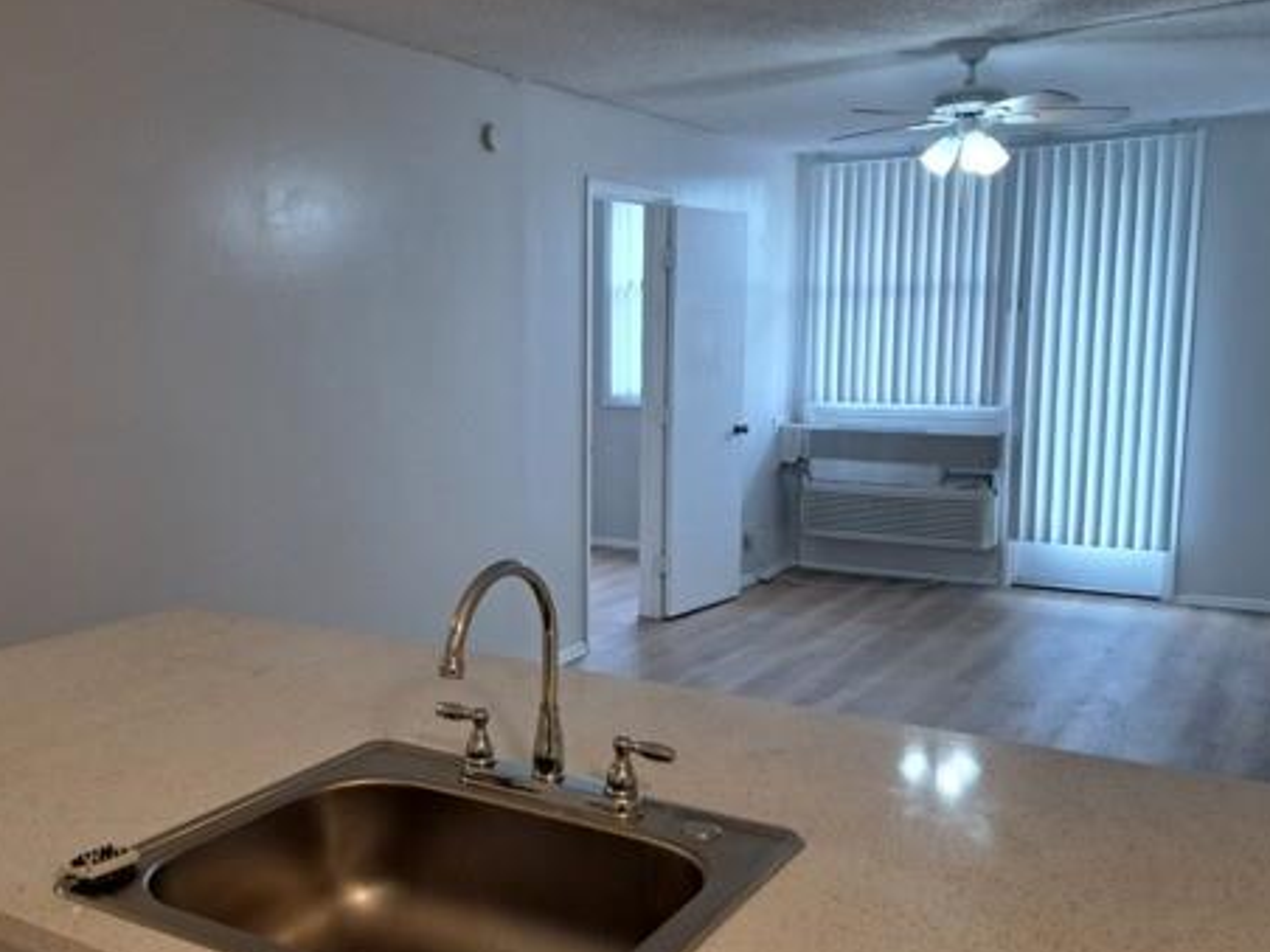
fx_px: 1247
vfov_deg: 41.7
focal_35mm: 34
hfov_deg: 53.4
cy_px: 522
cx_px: 478
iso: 125
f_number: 1.8
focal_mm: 5.23
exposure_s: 1/60
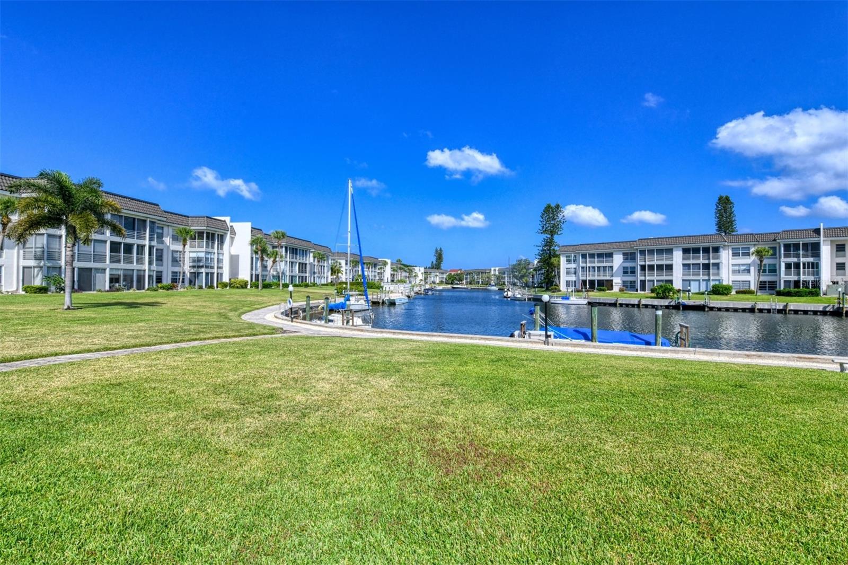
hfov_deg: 96.7
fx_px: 377
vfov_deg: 73.7
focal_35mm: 16
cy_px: 282
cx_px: 424
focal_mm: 16
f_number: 16
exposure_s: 1/1000
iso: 640
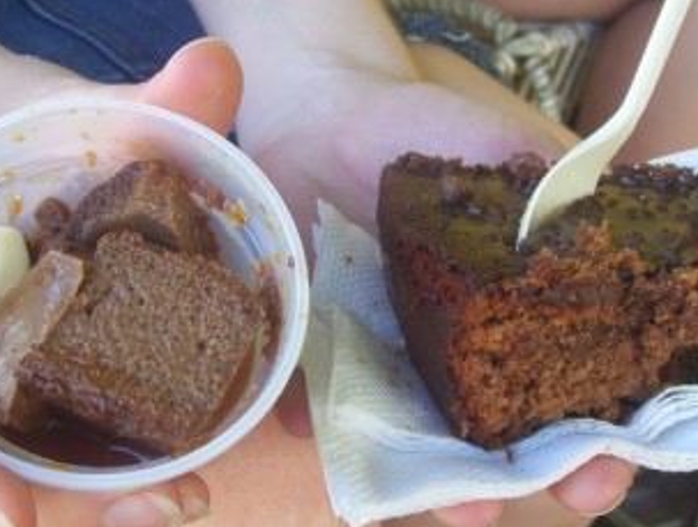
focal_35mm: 63
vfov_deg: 23.4
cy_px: 269
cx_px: 340
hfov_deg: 30.6
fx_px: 1274
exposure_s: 1/40
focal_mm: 6
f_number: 2.7
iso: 80
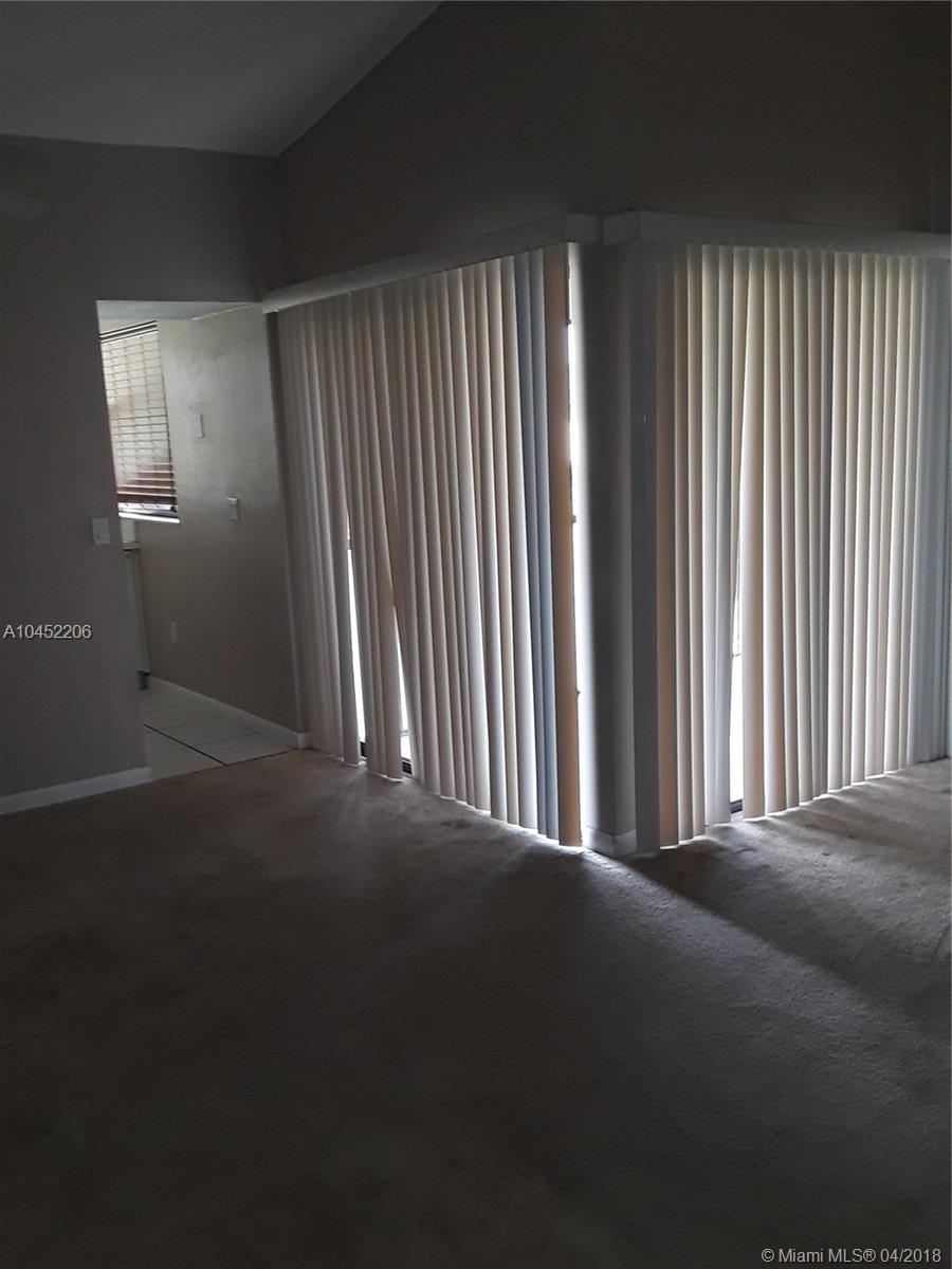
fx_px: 1027
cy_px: 634
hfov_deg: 49.7
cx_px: 476
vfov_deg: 63.4
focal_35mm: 28
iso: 100
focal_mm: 2.9
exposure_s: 1/30
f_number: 1.9
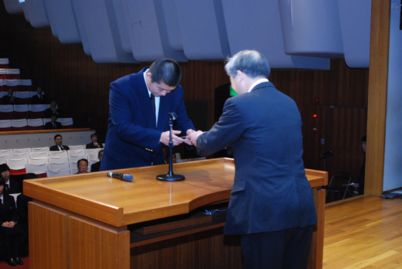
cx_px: 201
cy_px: 134
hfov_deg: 41.1
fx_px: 537
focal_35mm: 48
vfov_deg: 28.2
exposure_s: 1/60
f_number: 5.6
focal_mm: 32
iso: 1600
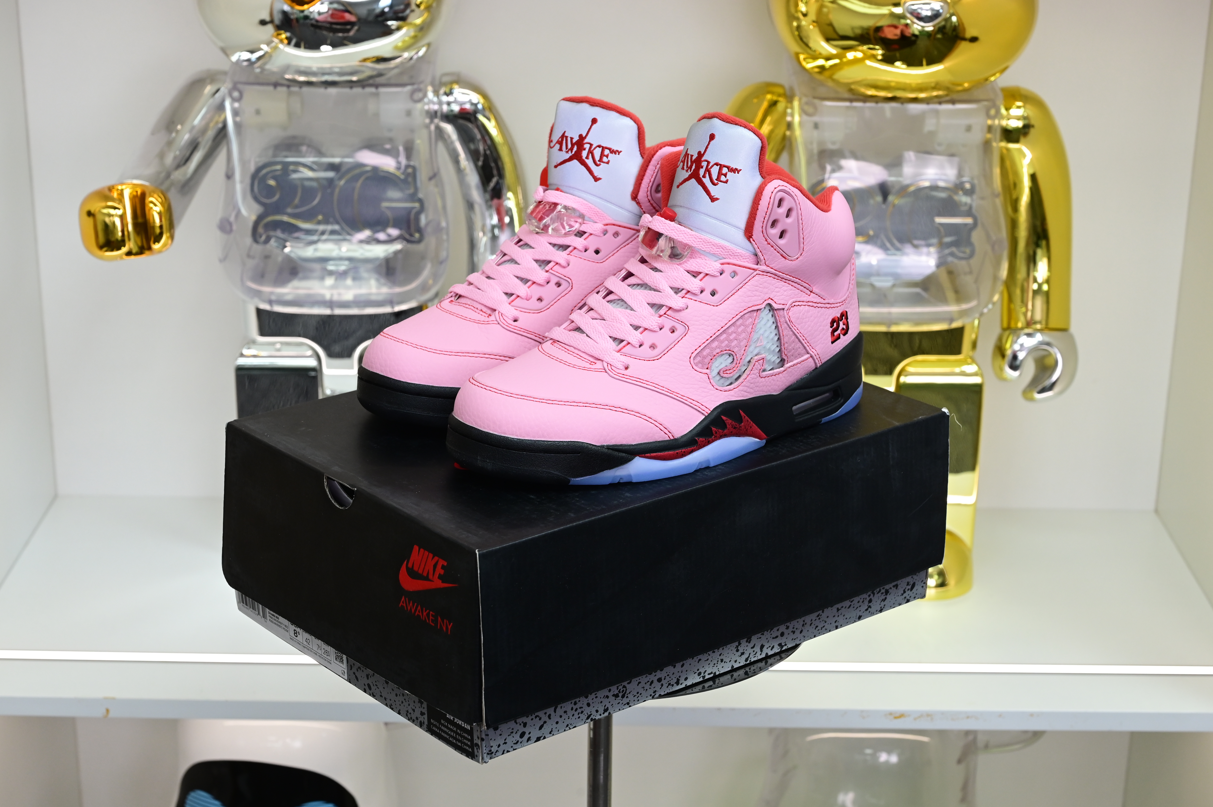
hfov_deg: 33.4
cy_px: 404
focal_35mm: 60
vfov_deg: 22.6
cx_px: 606
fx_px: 2020
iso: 1250
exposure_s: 1/125
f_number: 8
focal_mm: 60
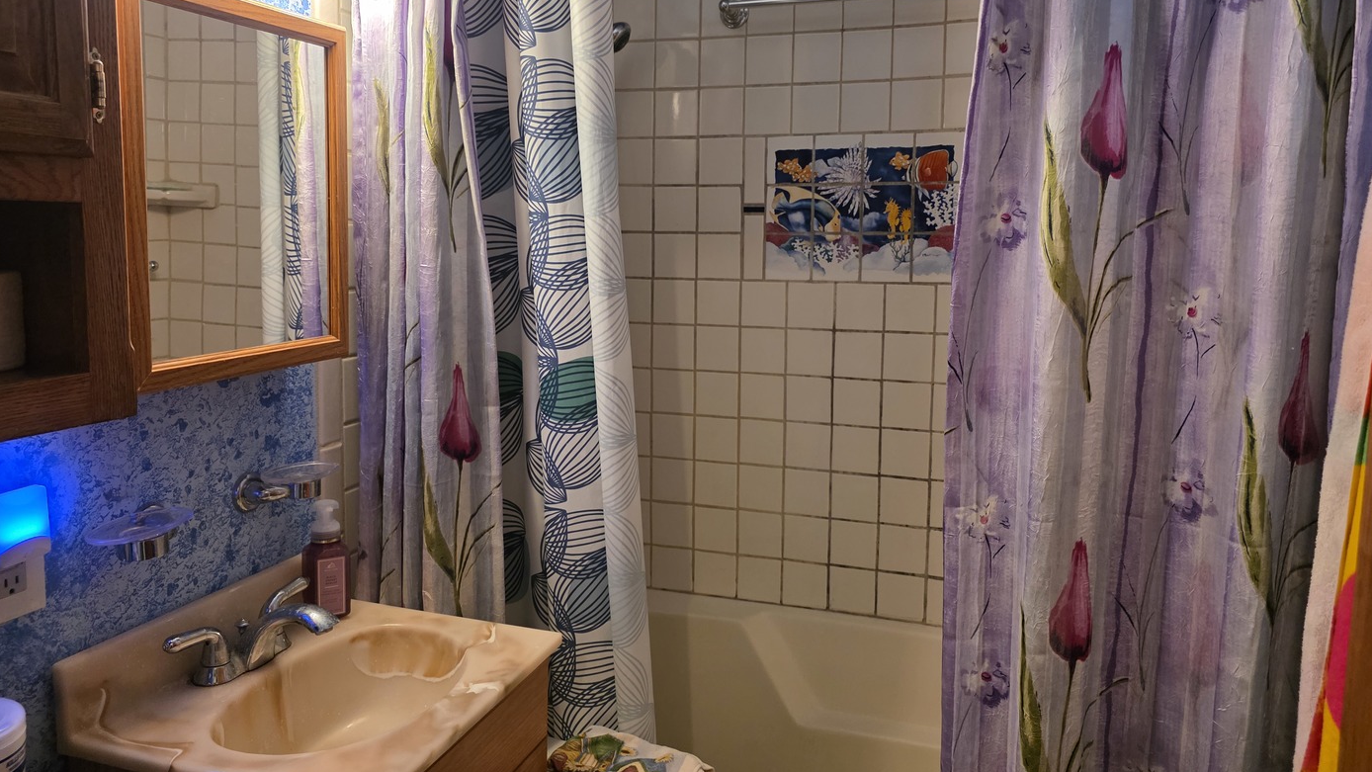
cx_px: 693
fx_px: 946
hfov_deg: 71.9
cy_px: 319
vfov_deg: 44.2
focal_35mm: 26
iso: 800
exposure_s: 1/120
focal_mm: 6.3
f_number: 1.7
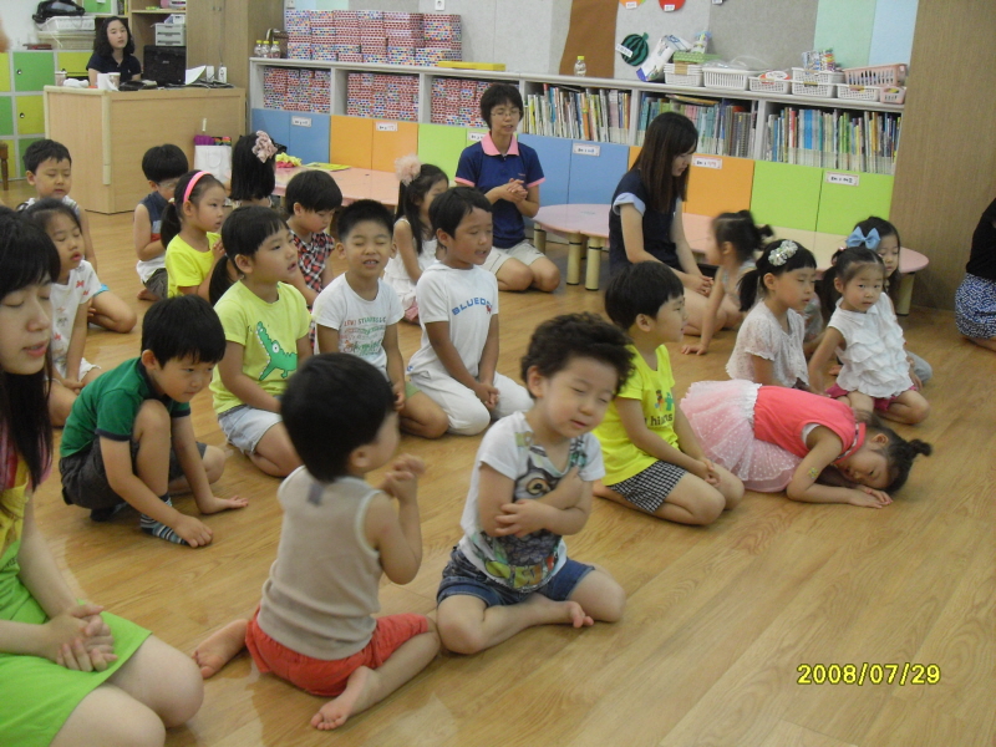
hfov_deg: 50.1
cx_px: 498
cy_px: 374
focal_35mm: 37
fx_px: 1065
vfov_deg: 38.7
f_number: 2.8
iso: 200
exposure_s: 1/15
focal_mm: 6.3
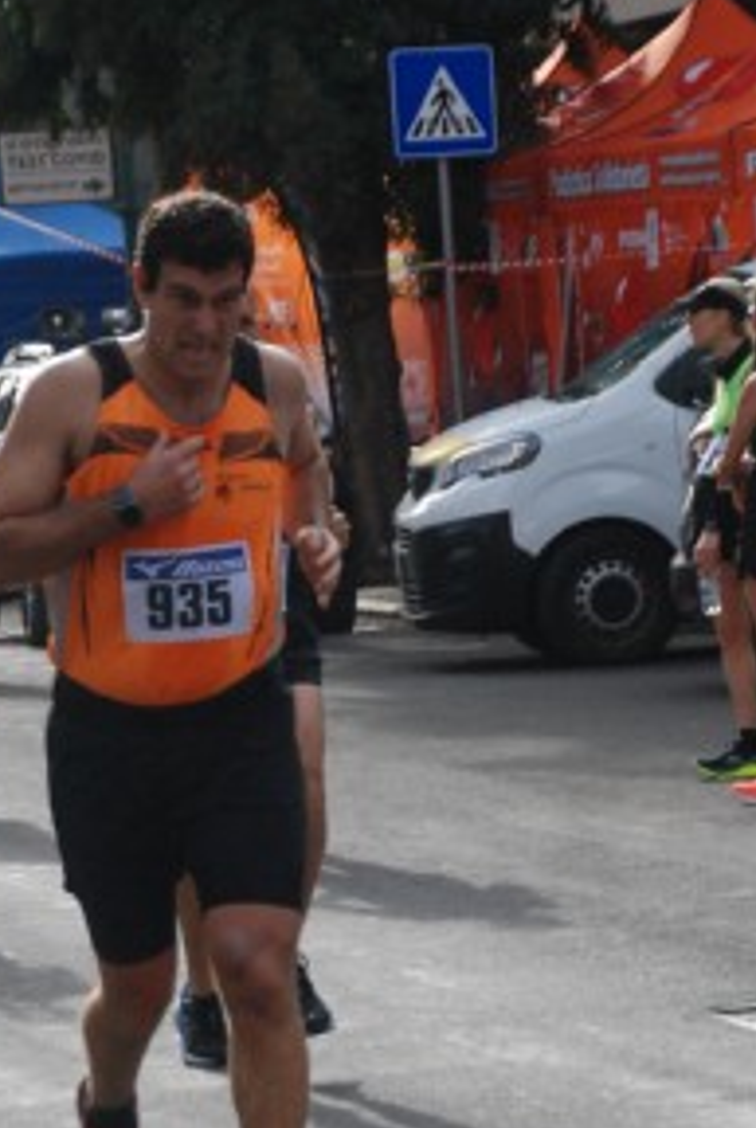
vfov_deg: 9.4
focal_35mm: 219
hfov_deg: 6.3
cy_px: 846
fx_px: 6873
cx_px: 358
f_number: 5.6
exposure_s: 1/1250
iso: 1000
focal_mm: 70
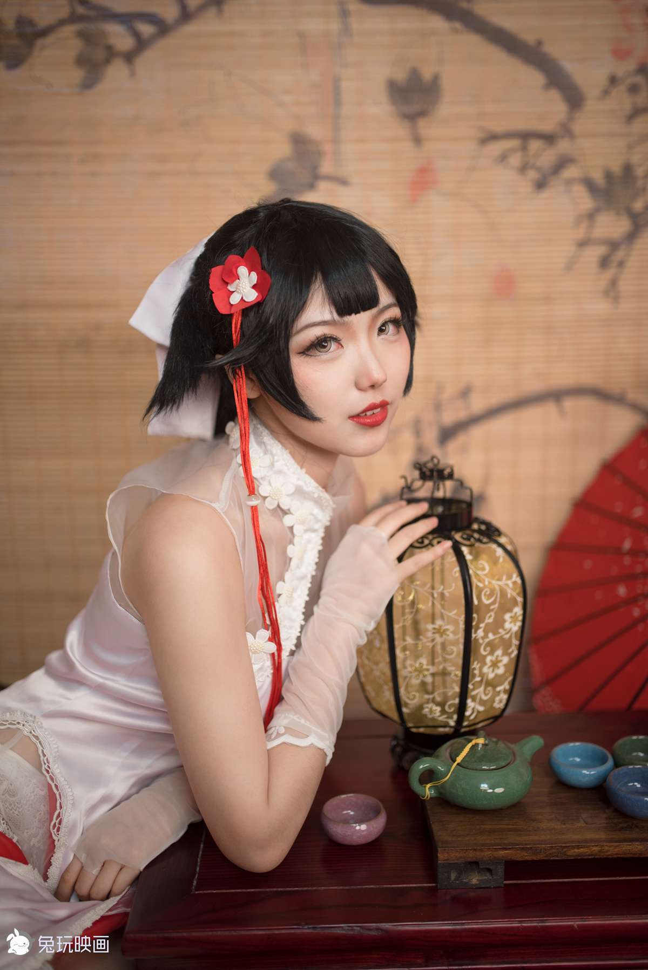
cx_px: 324
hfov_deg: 37.9
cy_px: 485
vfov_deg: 54.4
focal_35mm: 35
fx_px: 944
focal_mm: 35
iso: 400
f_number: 1.4
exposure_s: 1/125
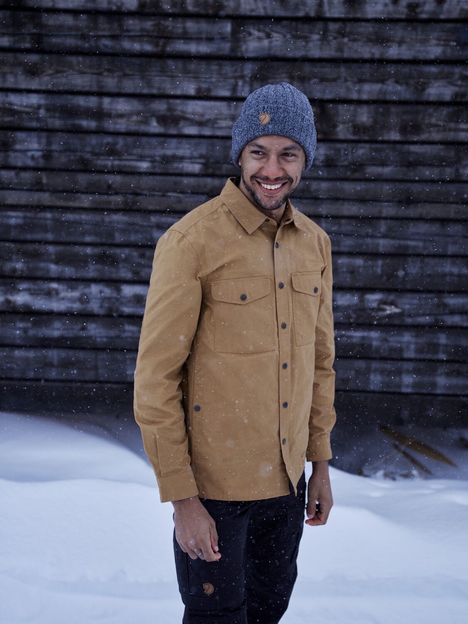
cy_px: 312
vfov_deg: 44.8
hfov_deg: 34.3
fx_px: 757
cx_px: 234
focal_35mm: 42
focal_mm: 52.7
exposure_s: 1/1250
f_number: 4
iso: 400
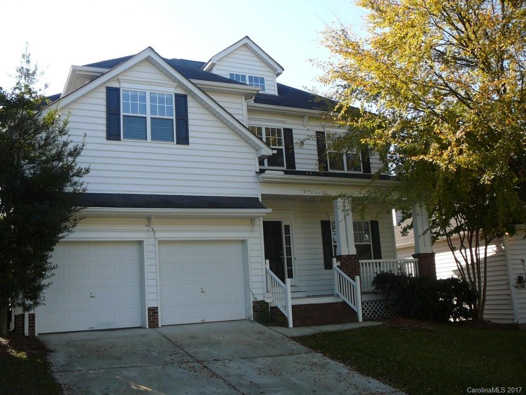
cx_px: 263
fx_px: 532
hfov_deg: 52.6
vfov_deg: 40.7
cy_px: 198
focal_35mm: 35
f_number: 2.8
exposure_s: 1/400
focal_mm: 5.2
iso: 80
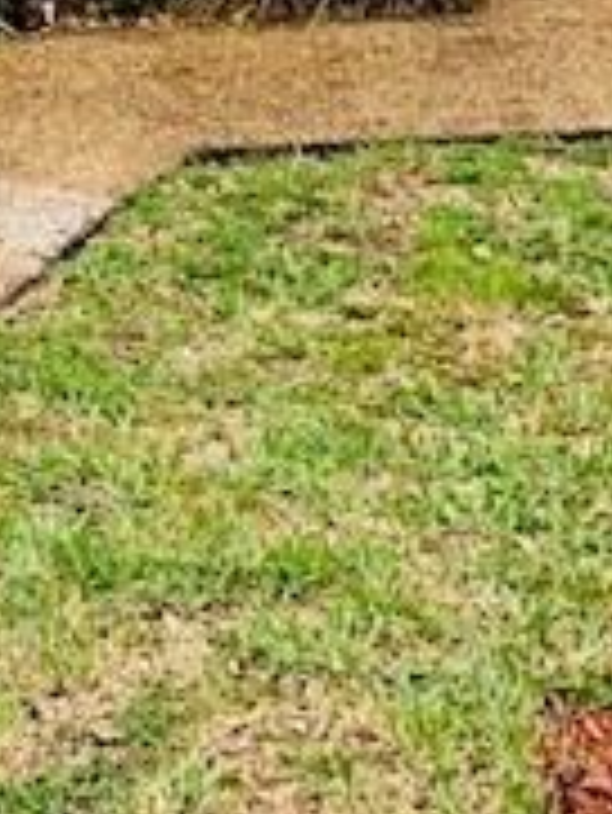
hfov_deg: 13.5
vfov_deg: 17.4
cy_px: -477
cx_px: -464
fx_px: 2331
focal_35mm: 99
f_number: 1.8
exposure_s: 1/783
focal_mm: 3.99
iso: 20
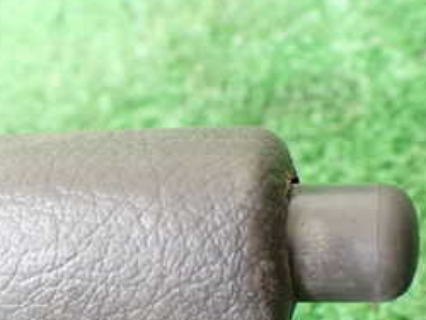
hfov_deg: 25.4
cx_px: -19
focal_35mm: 72
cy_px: 279
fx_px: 887
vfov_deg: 20.1
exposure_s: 1/40
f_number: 2.3
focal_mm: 5.4
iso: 800
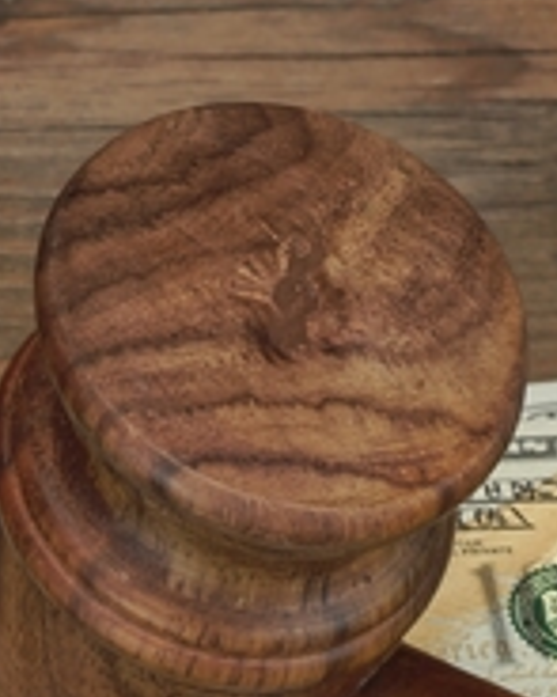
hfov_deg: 4.0
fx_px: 7878
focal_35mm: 382
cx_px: 640
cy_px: 881
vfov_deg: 5.0
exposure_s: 1/2
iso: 50
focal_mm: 50
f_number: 11
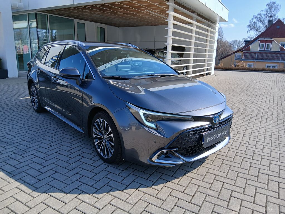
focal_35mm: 26
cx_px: 142
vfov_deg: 53.1
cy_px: 107
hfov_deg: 67.3
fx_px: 214
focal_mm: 3.98
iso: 20
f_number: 1.8
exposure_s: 1/340
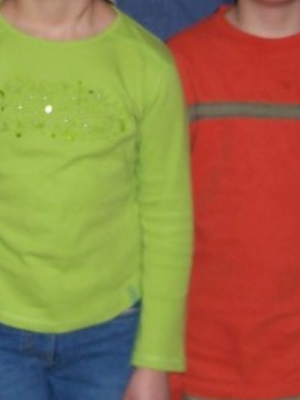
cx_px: -76
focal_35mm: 127
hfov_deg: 11.4
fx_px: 1469
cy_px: -40
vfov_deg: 15.1
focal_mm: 5.6
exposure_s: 1/60
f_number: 2.7
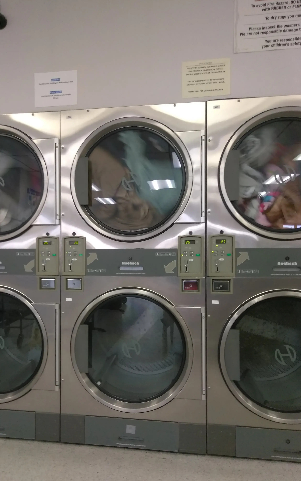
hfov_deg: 54.8
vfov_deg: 79.6
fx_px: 289
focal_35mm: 22
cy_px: 247
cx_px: 125
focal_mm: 3.46
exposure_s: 1/30
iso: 307
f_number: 2.2
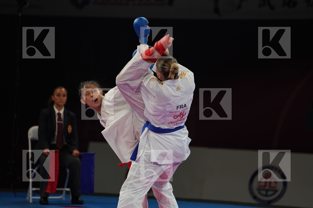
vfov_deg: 6.9
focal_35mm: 200
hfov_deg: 10.3
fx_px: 1739
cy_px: 104
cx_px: 156
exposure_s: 1/1000
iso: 1250
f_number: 2.8
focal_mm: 200
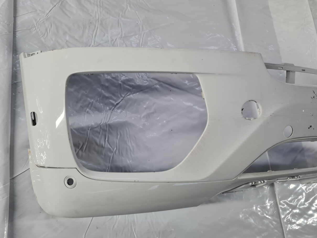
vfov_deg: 46.8
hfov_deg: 59.9
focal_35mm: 30
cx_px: 171
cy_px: 118
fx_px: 275
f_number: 1.8
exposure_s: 1/100
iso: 125
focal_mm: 5.4
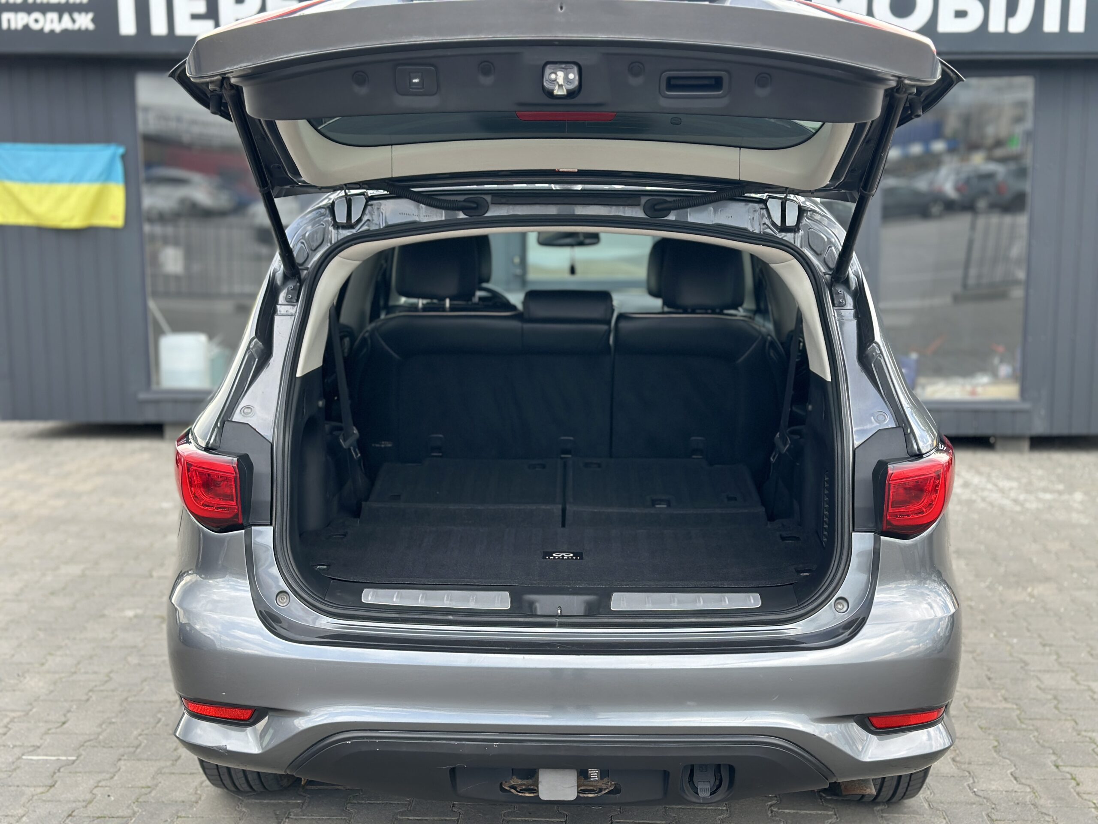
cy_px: 412
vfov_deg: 30.3
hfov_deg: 39.7
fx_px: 1523
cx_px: 549
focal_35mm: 48
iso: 80
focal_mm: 6.86
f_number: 1.78
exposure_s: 1/489
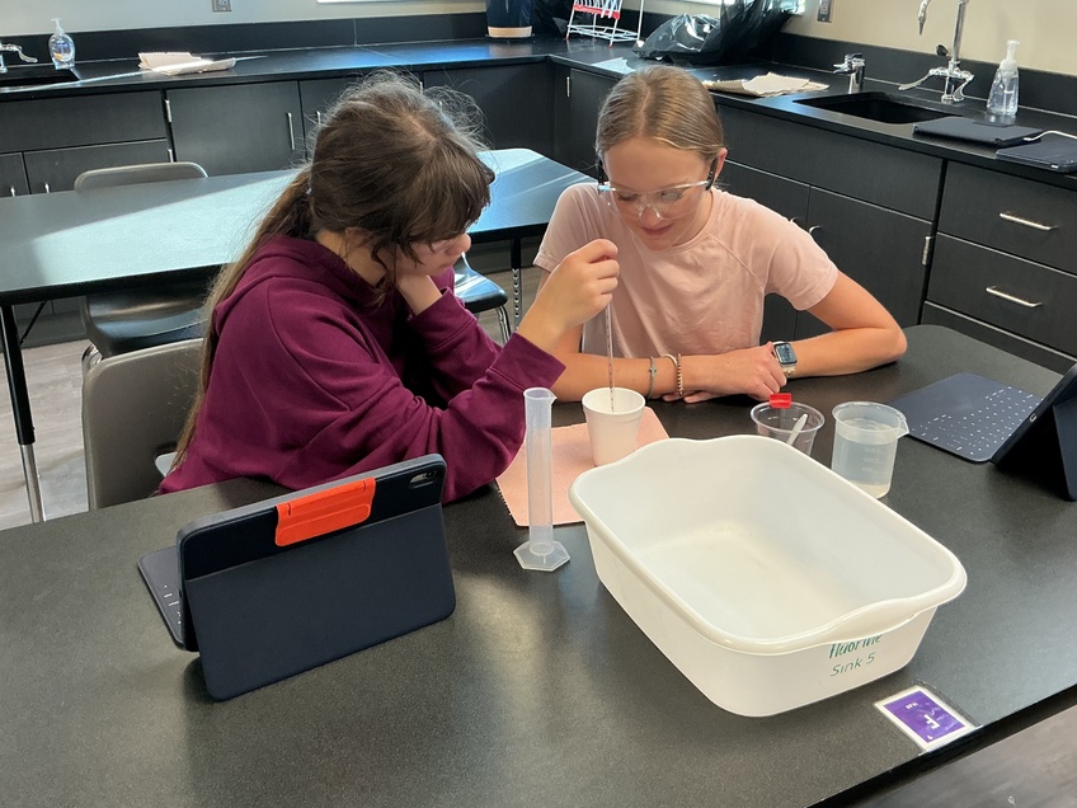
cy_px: 389
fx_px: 1089
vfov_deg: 40.7
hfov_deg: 52.6
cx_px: 544
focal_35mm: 35
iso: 80
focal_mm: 3
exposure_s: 1/60
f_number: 1.8
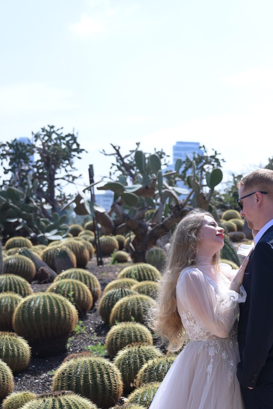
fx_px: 932
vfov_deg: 24.7
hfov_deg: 16.4
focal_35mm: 82
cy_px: 247
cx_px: 251
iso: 100
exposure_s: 1/1250
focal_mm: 33
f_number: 3.2
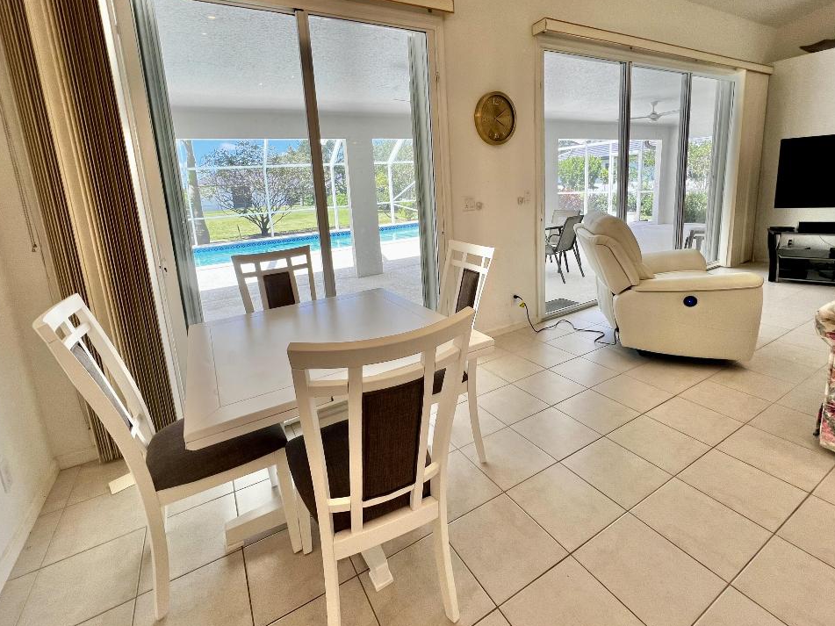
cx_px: 412
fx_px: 338
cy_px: 300
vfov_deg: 85.6
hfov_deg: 102.1
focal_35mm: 14
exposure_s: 1/120
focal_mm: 1.57
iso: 32
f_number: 1.8
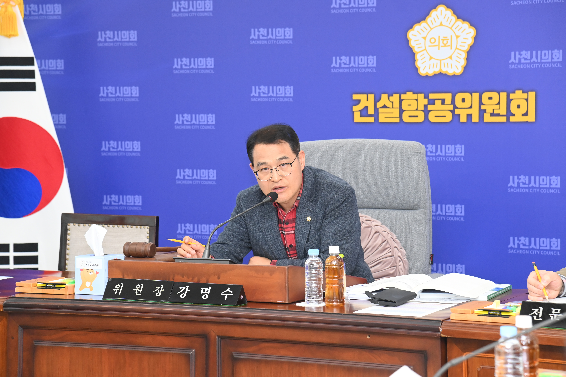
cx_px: 283
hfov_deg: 19.5
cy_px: 188
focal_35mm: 105
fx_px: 1651
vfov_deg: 13.0
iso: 3200
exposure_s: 1/250
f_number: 6.3
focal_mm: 105
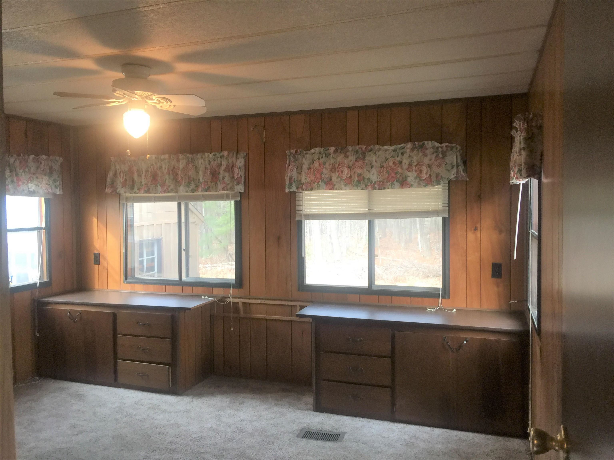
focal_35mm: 29
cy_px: 230
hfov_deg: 61.7
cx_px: 307
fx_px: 514
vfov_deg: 48.2
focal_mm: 4.15
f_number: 2.2
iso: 50
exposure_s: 1/30
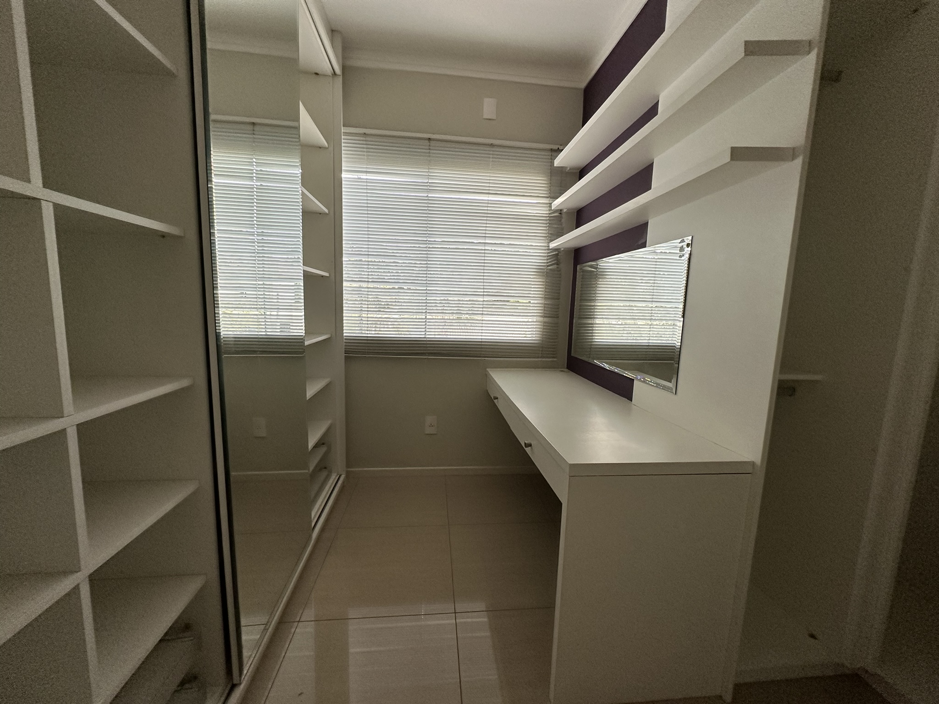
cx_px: 470
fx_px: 380
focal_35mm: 14
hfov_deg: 102.1
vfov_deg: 85.7
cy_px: 352
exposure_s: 1/99
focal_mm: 2.22
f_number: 2.2
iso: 200
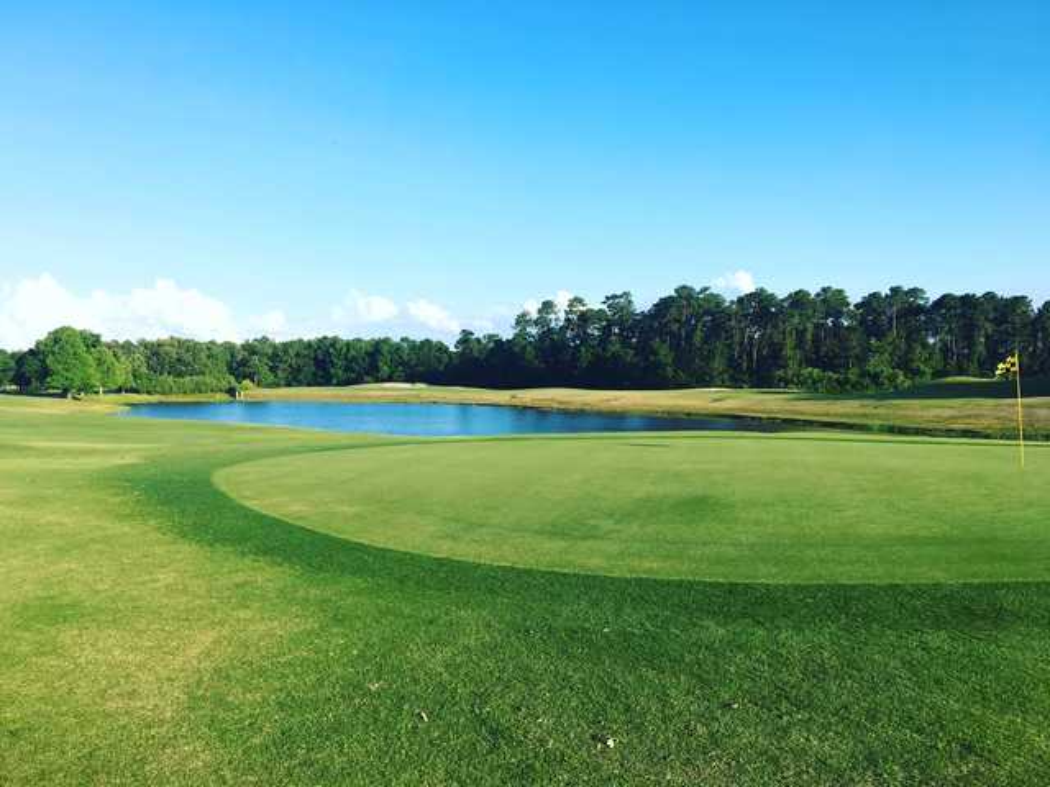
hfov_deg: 61.7
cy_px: 394
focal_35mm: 29
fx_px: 880
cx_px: 525
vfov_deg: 48.2
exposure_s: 1/962
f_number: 2.2
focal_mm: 4.15
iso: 25
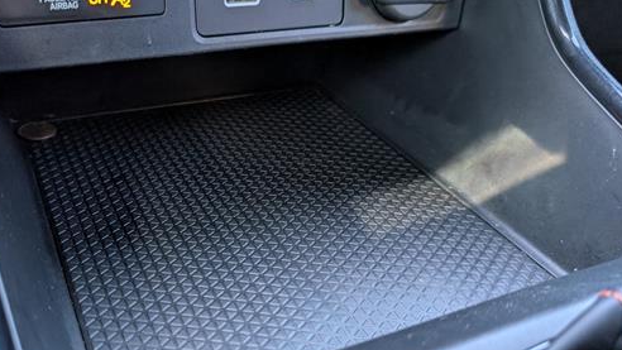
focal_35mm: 34
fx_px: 561
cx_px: 244
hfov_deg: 57.5
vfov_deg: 34.6
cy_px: 200
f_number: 1.68
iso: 548
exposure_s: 1/143
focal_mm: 6.9
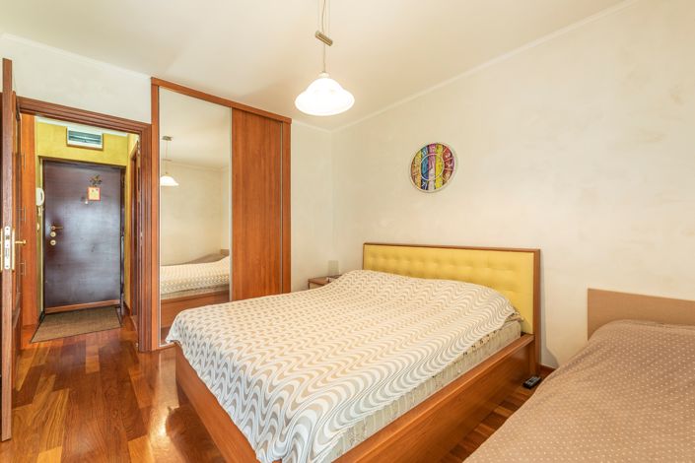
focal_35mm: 14
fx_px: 270
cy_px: 232
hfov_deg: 104.3
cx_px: 348
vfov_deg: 81.2
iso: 64
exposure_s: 1/2
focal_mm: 14
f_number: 5
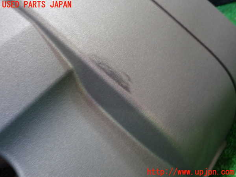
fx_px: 205
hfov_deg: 60.0
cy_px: 88
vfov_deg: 46.8
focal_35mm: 30
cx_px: 118
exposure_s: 1/30
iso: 320
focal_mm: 5.4
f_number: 2.3
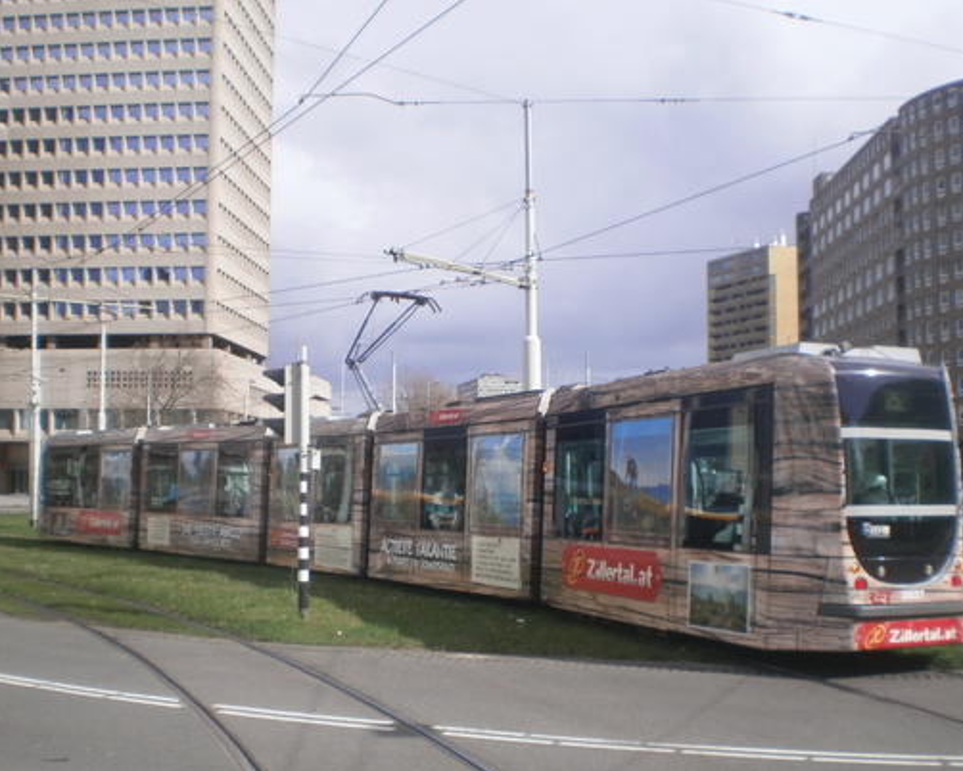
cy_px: 430
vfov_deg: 35.7
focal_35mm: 42
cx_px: 478
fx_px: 1198
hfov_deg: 43.8
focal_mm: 6.3
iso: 100
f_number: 4.6
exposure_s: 1/1000
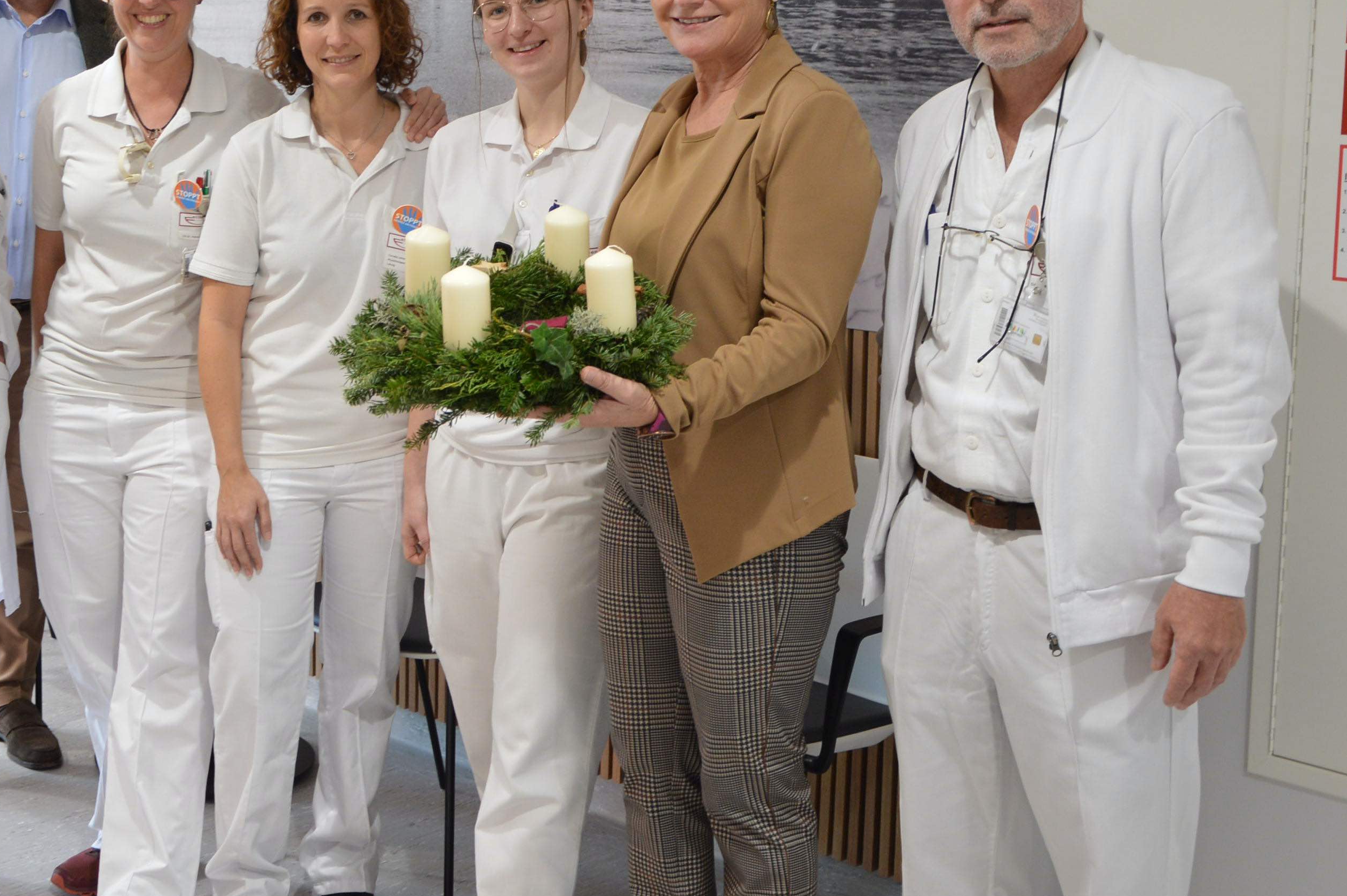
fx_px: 2206
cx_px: 155
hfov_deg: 32.4
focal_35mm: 59
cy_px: 295
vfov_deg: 22.8
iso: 400
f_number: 3.8
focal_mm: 22
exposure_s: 1/40
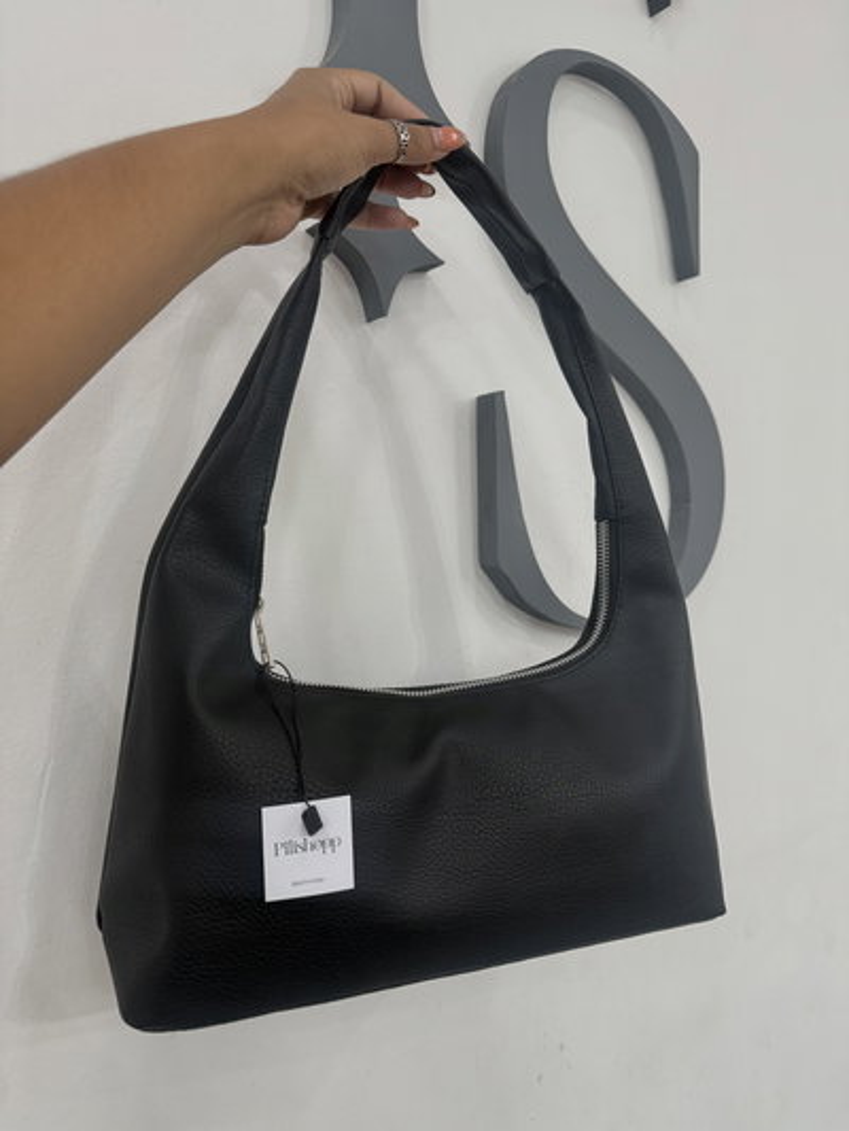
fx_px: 785
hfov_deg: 56.8
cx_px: 424
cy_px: 566
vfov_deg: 71.6
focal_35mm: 24
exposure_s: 1/100
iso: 160
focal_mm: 6.76
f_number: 1.78
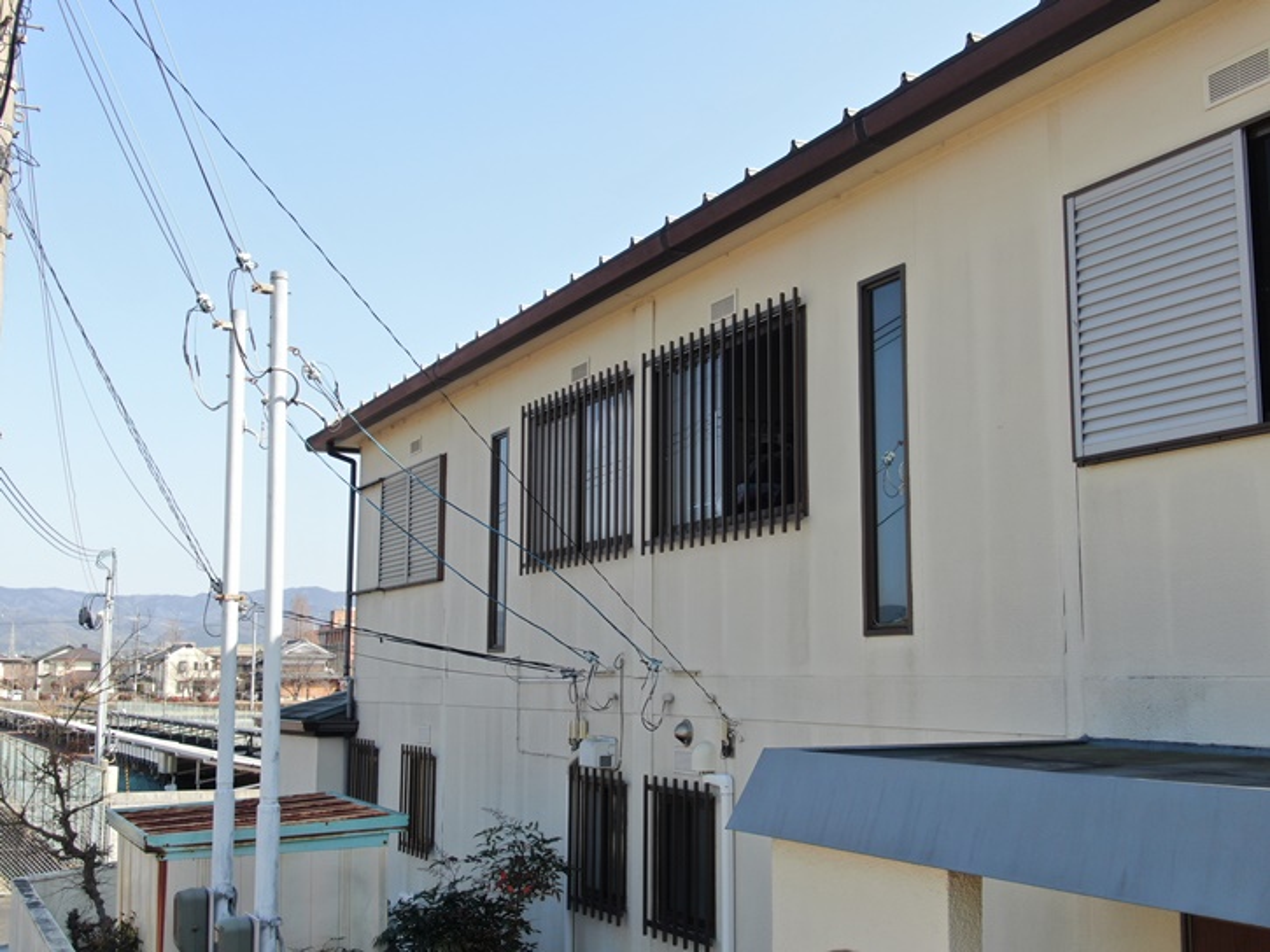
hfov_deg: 46.8
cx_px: 635
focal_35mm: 40
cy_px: 476
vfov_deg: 36.0
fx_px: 1468
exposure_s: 1/400
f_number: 3.5
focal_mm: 6.92
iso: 100
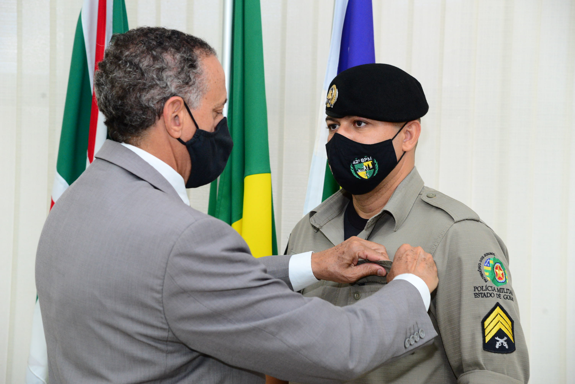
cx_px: 288
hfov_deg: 23.6
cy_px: 192
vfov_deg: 15.9
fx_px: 1374
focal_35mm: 86
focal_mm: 86
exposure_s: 1/60
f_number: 6.3
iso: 2000
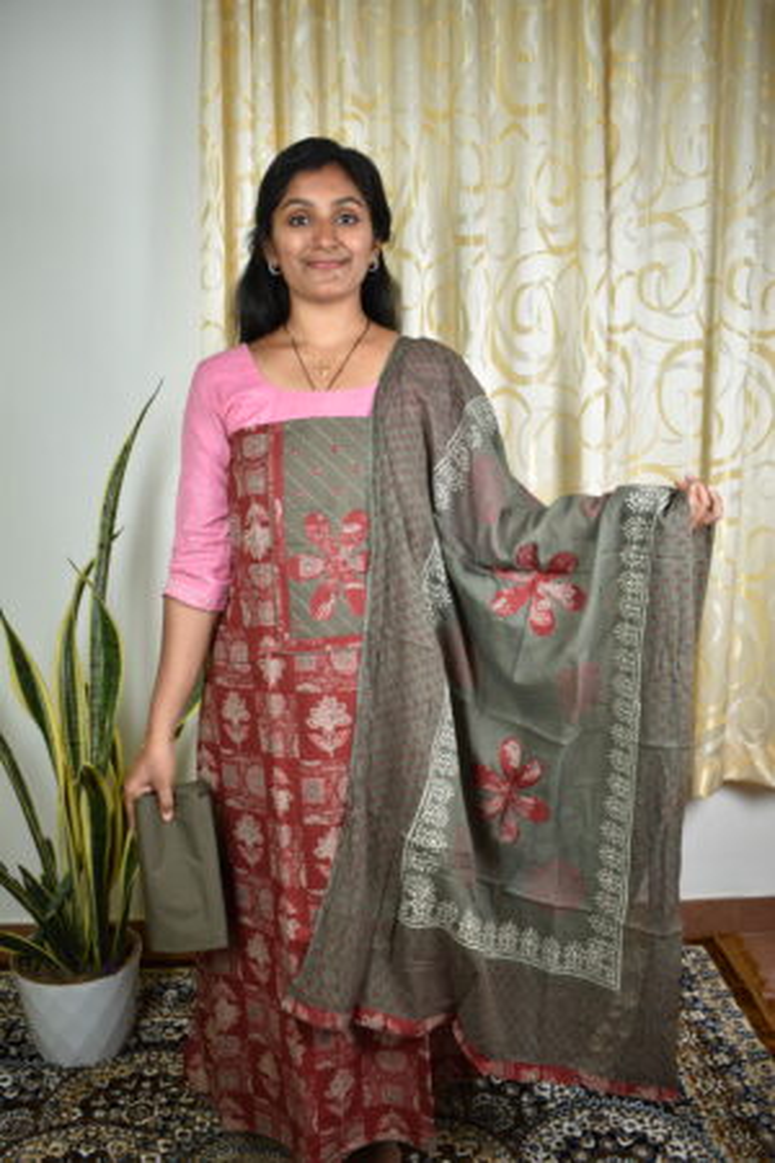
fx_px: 1066
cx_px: 388
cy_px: 582
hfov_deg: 40.0
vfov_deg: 57.2
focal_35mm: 33
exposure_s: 1/50
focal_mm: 22
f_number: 3.8
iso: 200
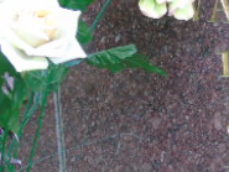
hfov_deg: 5.3
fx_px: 2469
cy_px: 67
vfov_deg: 4.0
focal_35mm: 373
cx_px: 280
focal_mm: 19
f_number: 4.4
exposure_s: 1/30
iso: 160
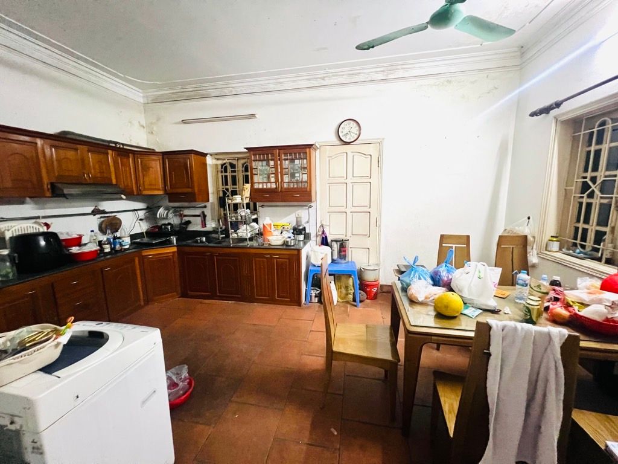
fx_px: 232
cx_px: 309
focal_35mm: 13
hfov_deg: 106.2
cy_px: 232
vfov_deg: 89.9
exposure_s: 1/50
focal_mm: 1.57
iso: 800
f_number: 1.8
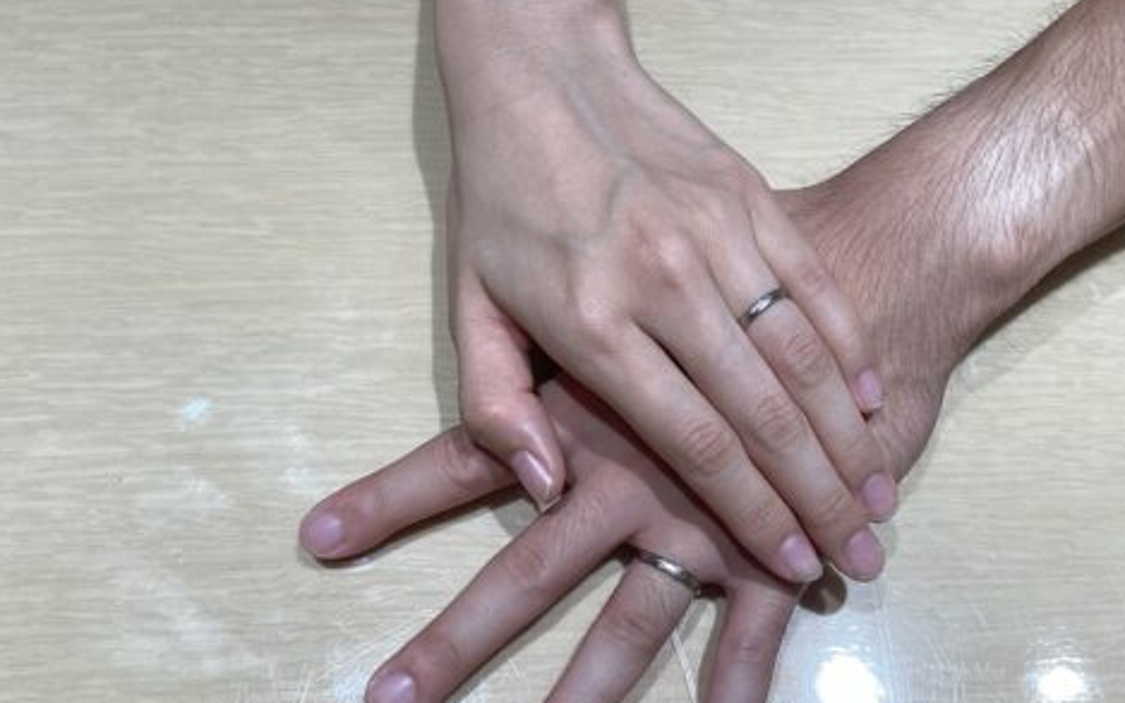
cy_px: 473
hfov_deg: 46.9
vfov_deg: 30.3
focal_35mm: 42
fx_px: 1288
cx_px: 672
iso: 50
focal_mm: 3.3
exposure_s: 1/120
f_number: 2.4
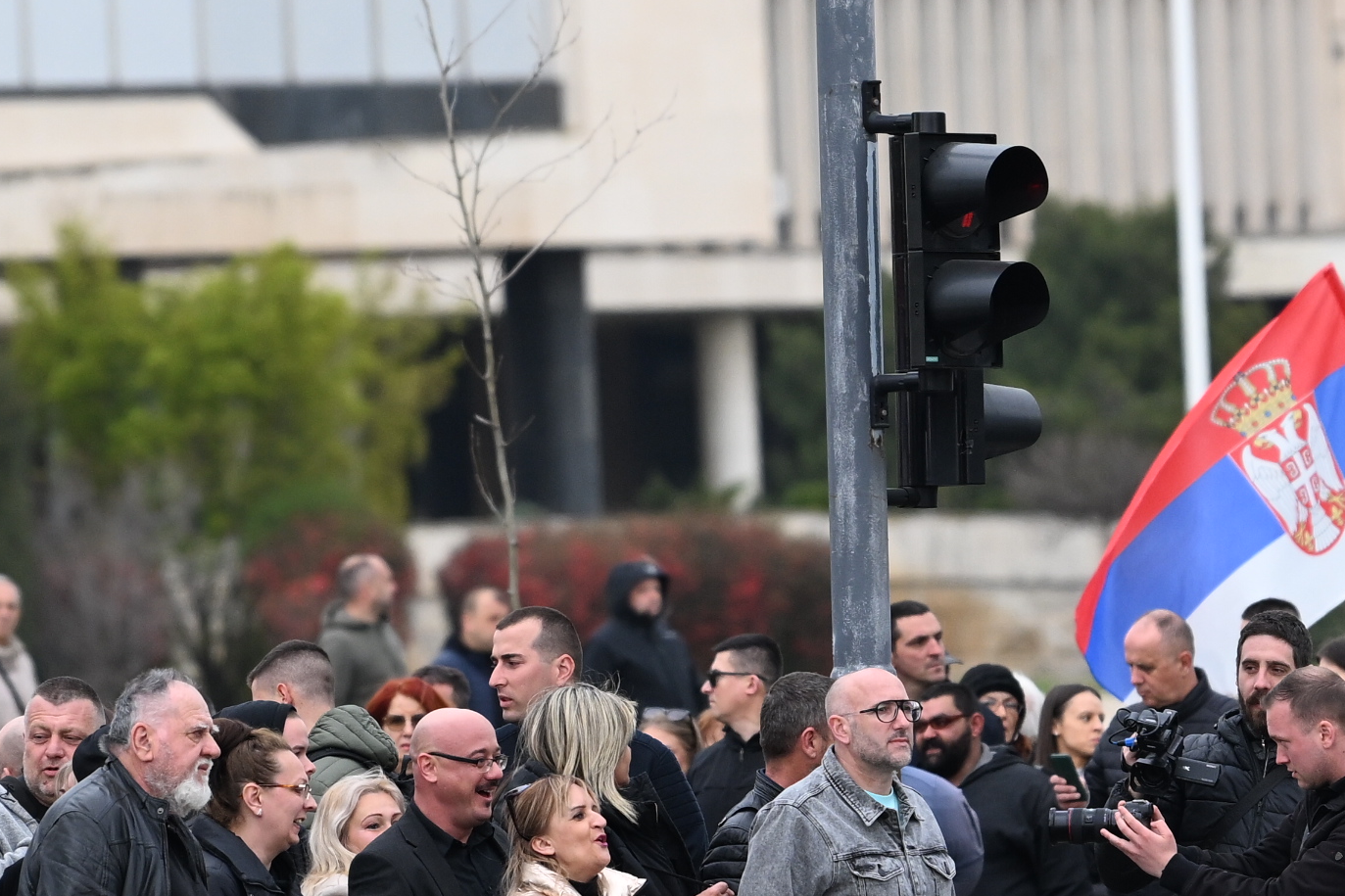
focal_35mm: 708
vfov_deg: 1.9
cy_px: 879
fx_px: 26447
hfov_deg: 2.9
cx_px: 1133
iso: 500
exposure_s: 1/500
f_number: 4
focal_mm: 200
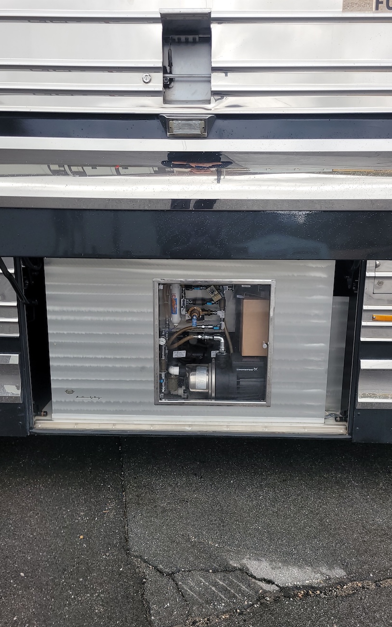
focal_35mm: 28
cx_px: 195
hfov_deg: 44.5
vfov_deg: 66.5
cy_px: 310
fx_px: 479
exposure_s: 1/208
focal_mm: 5.4
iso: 50
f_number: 1.8
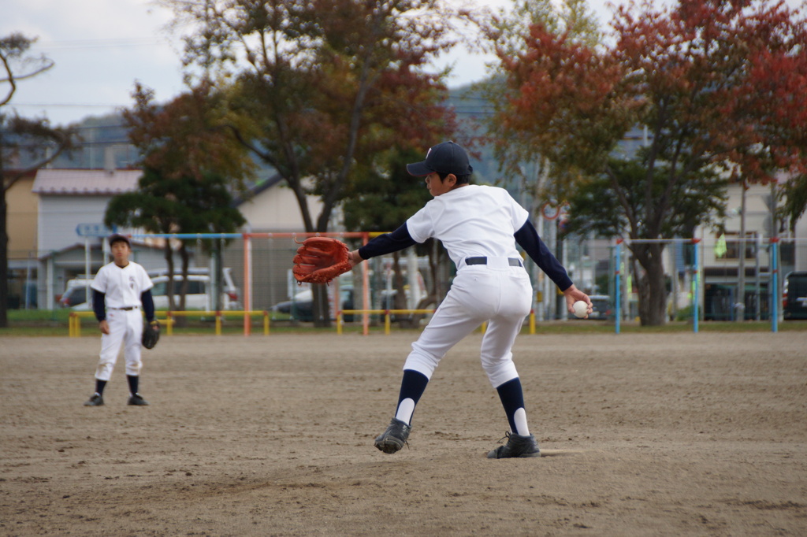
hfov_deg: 8.6
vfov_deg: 5.7
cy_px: 268
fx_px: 5378
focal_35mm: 240
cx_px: 404
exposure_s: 1/1000
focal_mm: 160
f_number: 6.3
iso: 500
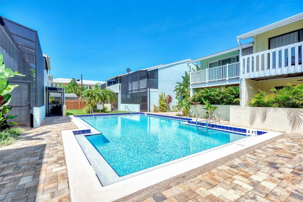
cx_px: 152
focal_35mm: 17
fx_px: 143
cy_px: 101
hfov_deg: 93.3
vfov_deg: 70.5
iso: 125
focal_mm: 17
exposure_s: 1/3200
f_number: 7.1
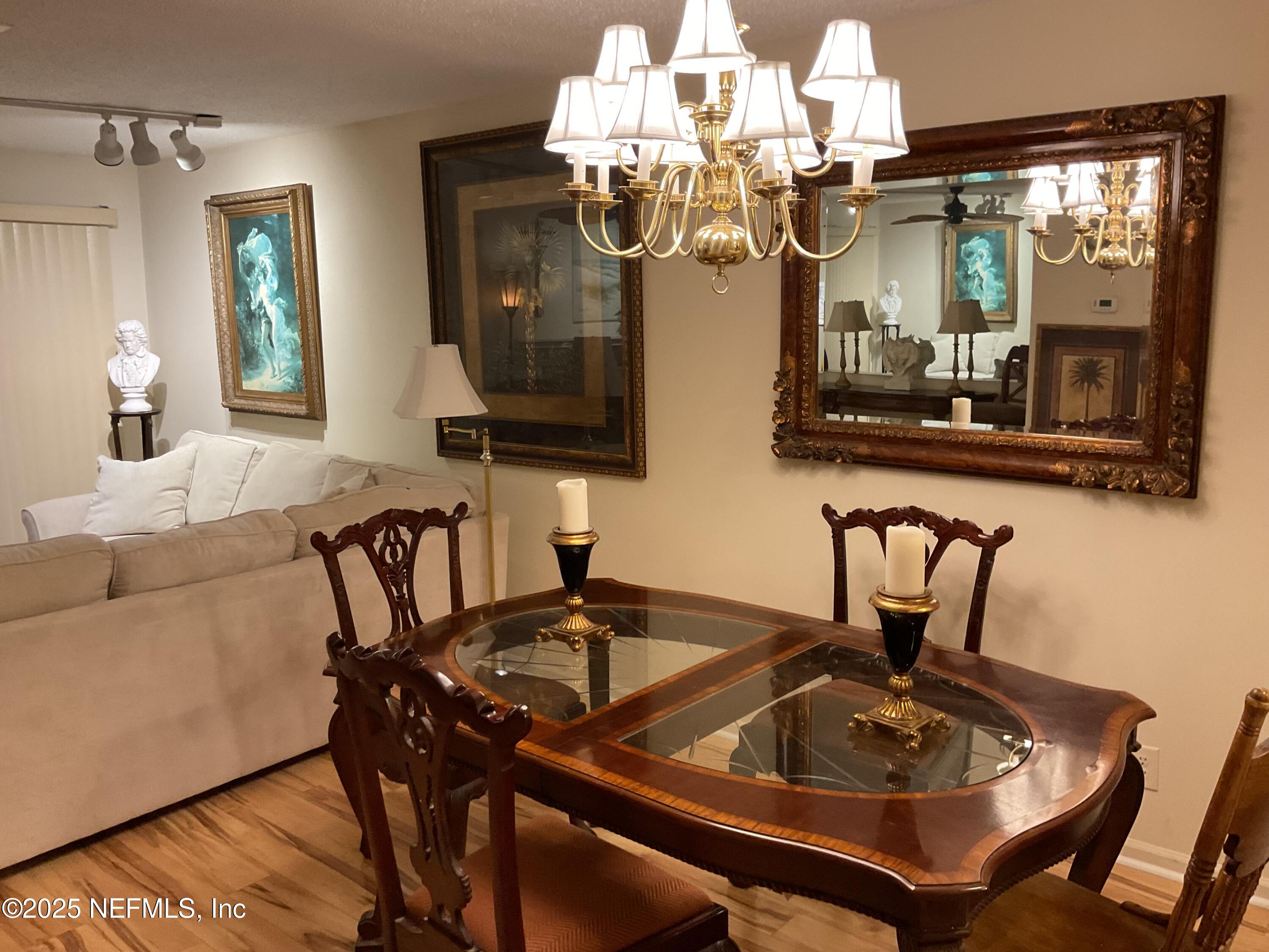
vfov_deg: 48.2
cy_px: 476
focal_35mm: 29
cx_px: 634
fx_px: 1063
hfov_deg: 61.7
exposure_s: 1/60
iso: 100
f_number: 1.8
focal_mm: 3
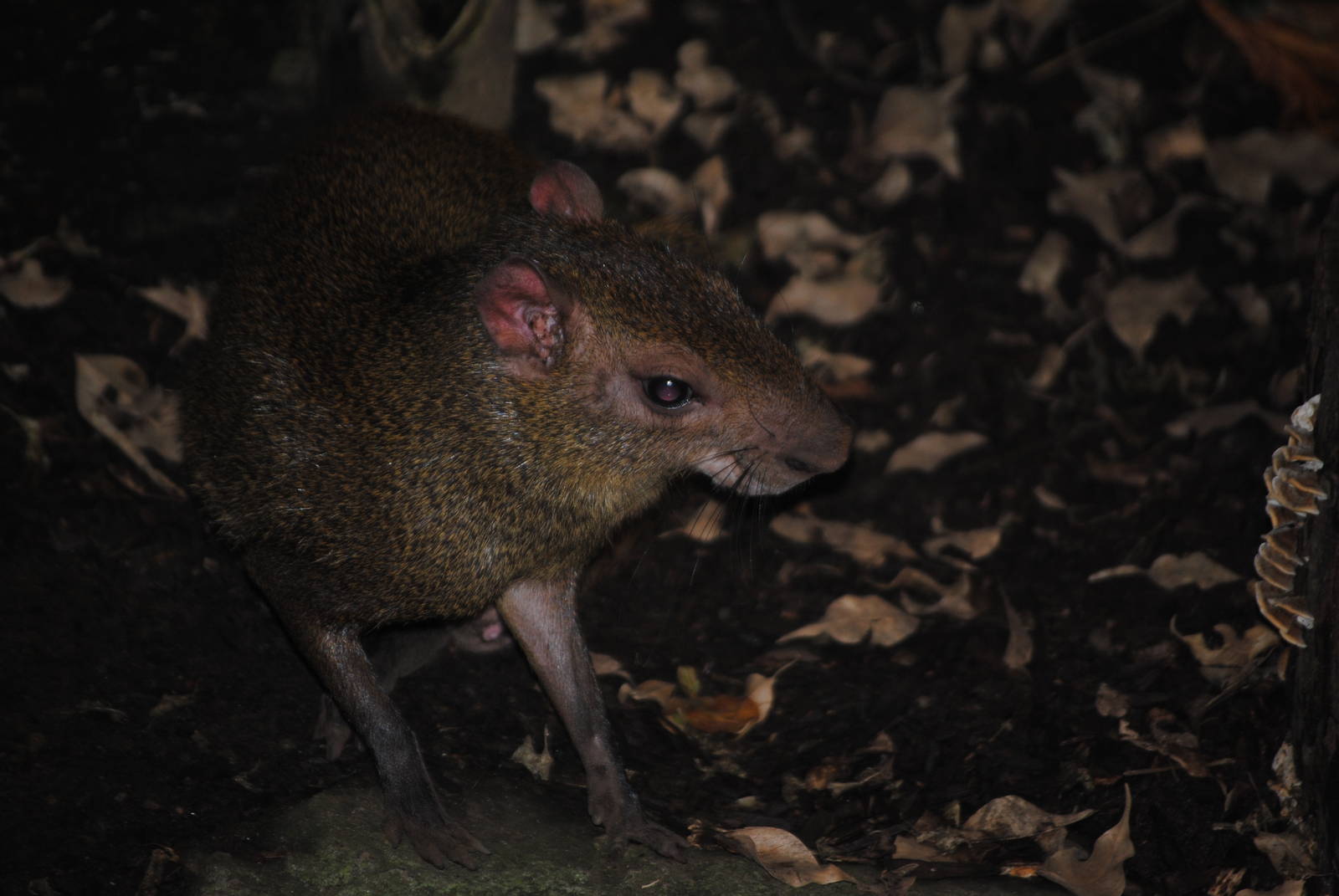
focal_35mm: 240
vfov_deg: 5.7
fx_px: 8937
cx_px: 670
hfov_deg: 8.6
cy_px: 448
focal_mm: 160
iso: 200
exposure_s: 1/60
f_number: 5.3
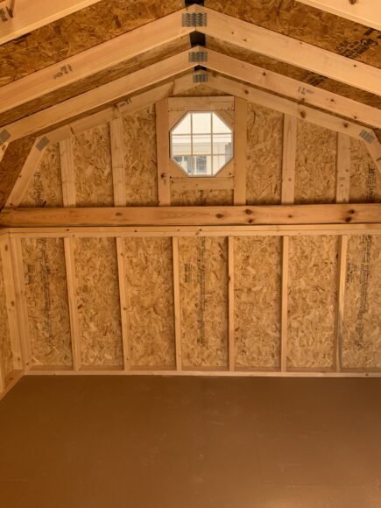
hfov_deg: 48.2
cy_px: 254
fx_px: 426
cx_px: 190
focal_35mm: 29
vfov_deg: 61.7
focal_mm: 3
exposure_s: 1/122
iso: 25
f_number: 1.8
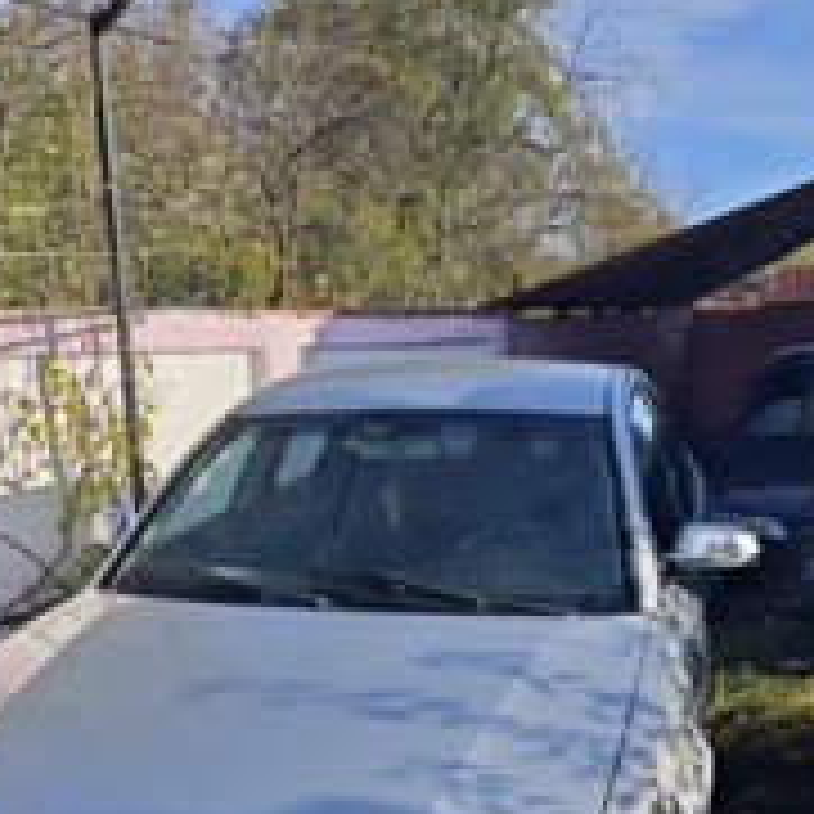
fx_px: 1197
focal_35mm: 45
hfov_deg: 37.4
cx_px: 324
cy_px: 657
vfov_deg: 36.2
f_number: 1.6
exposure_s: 1/5141
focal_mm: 6.55
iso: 50
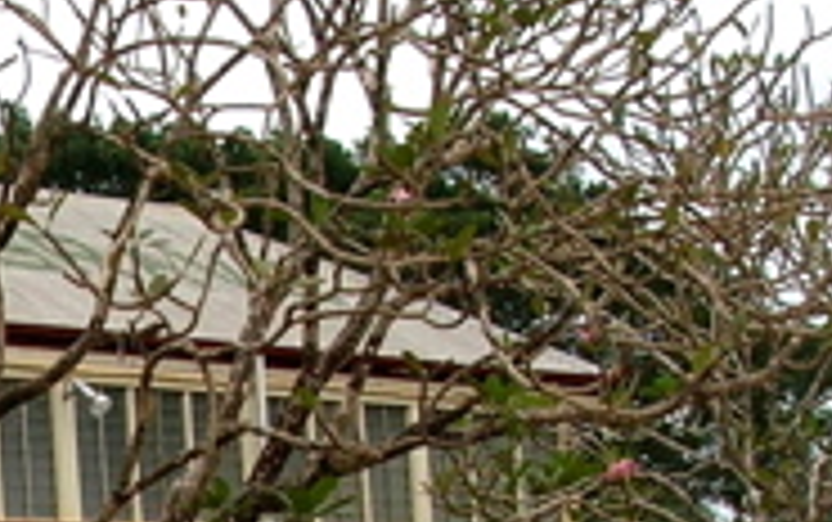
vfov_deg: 9.8
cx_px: 7
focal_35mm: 132
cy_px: 616
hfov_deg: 15.5
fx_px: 2996
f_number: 3.7
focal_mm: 6
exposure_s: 1/396
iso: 50
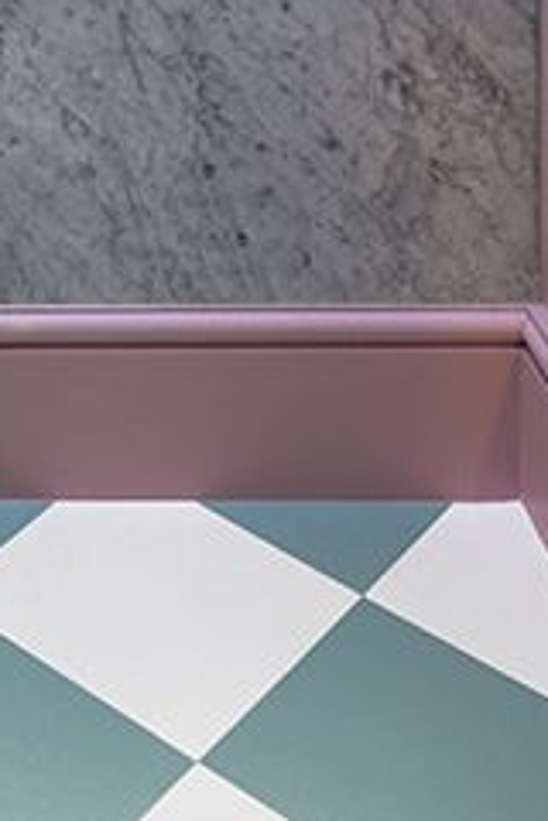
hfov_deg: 12.7
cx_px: -368
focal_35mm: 100
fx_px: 2283
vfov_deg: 14.7
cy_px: -1043
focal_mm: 20
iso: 100
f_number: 13
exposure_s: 1
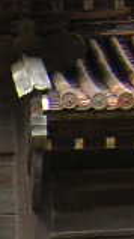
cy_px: 275
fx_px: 1002
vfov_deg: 13.3
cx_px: -122
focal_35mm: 158
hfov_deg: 7.4
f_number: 2.6
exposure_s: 1/120
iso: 50
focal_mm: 4.7
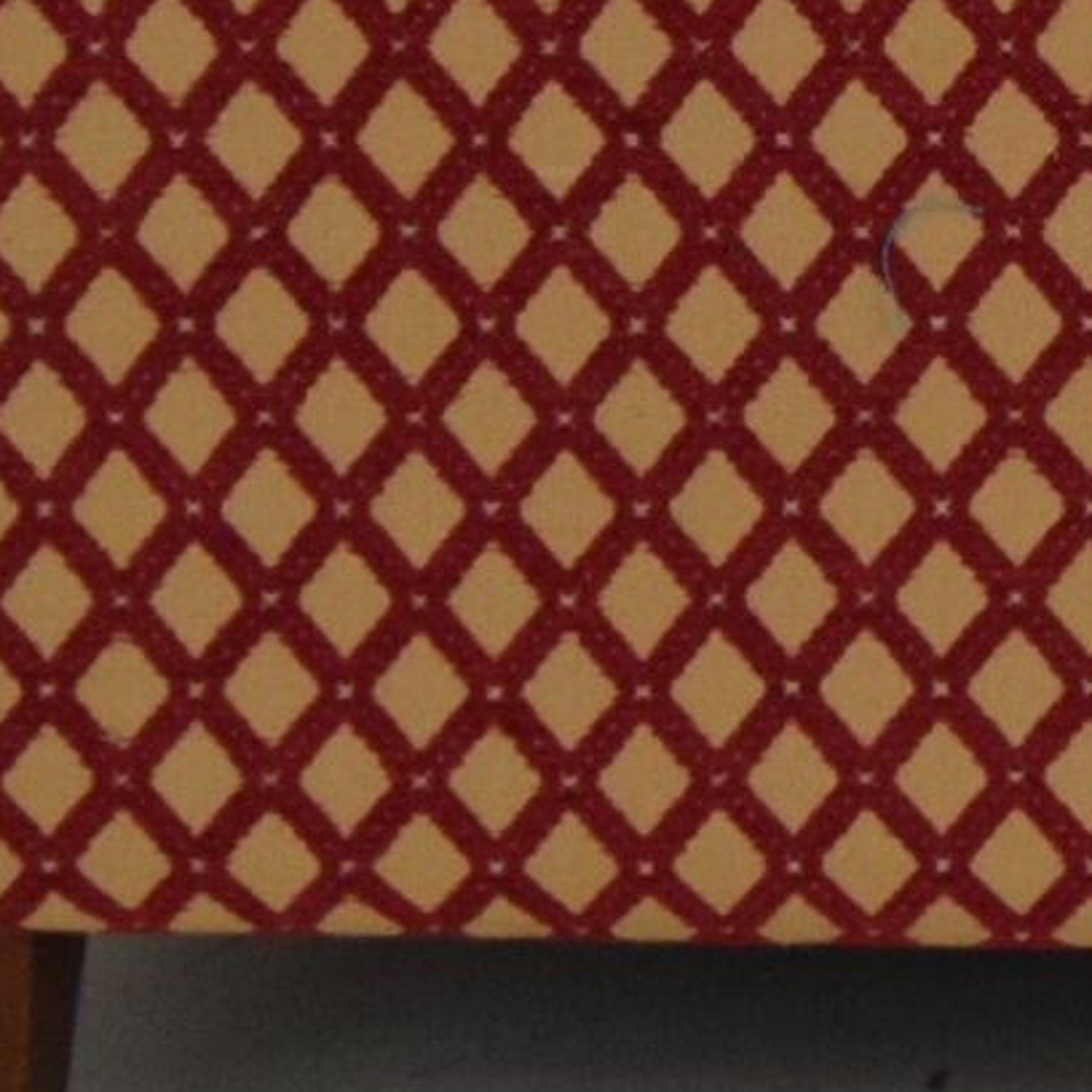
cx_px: 1879
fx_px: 7352
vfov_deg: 8.1
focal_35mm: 206
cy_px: -1183
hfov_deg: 8.2
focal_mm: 22
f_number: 8
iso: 1600
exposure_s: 1/250
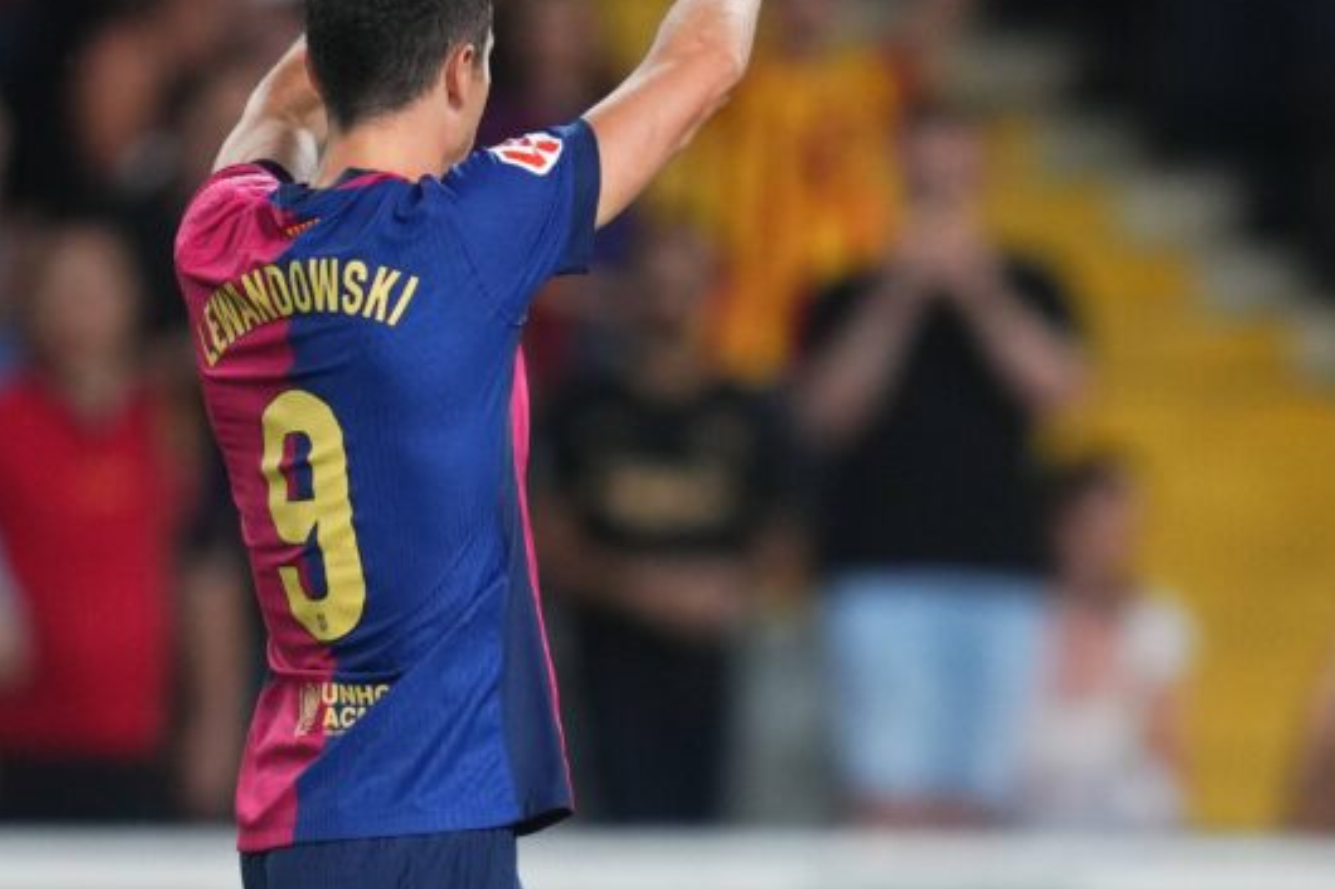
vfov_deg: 2.4
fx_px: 21500
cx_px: 519
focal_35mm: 580
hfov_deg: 3.6
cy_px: 345
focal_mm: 400
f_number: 2.8
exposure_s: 1/1600
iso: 2000
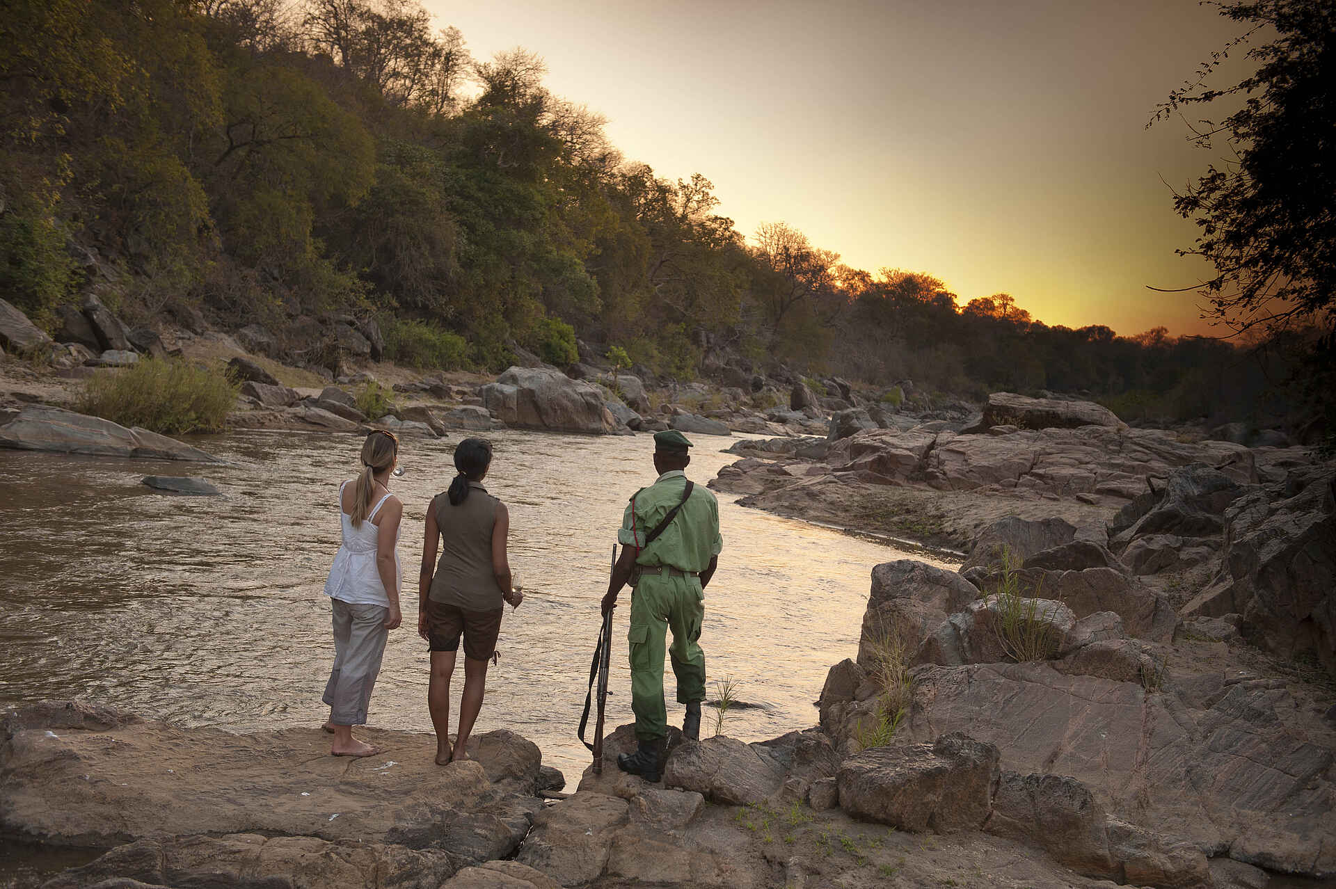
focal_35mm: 40
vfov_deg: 33.4
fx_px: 1484
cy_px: 444
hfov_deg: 48.5
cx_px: 668
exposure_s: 1/250
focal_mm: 40
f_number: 4
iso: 400
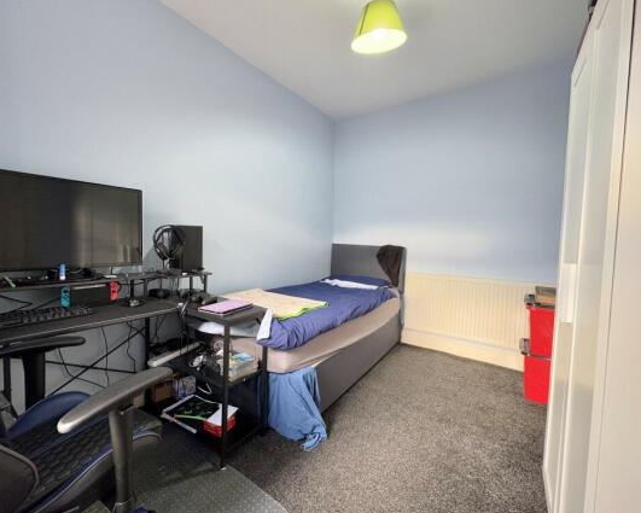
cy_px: 253
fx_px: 285
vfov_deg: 84.1
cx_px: 306
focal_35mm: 15
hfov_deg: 96.7
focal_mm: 2.22
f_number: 2.2
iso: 160
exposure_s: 1/50
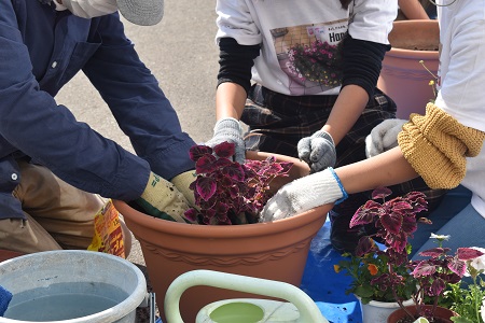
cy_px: 162
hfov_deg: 24.6
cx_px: 242
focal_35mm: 82
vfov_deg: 16.6
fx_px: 1111
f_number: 9
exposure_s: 1/320
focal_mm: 55
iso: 200
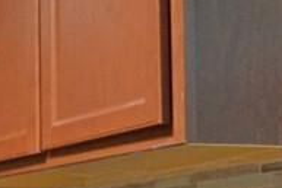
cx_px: -405
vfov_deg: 8.8
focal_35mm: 152
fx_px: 1192
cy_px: 294
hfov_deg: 11.2
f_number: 3.5
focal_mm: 18
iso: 1600
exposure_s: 1/60
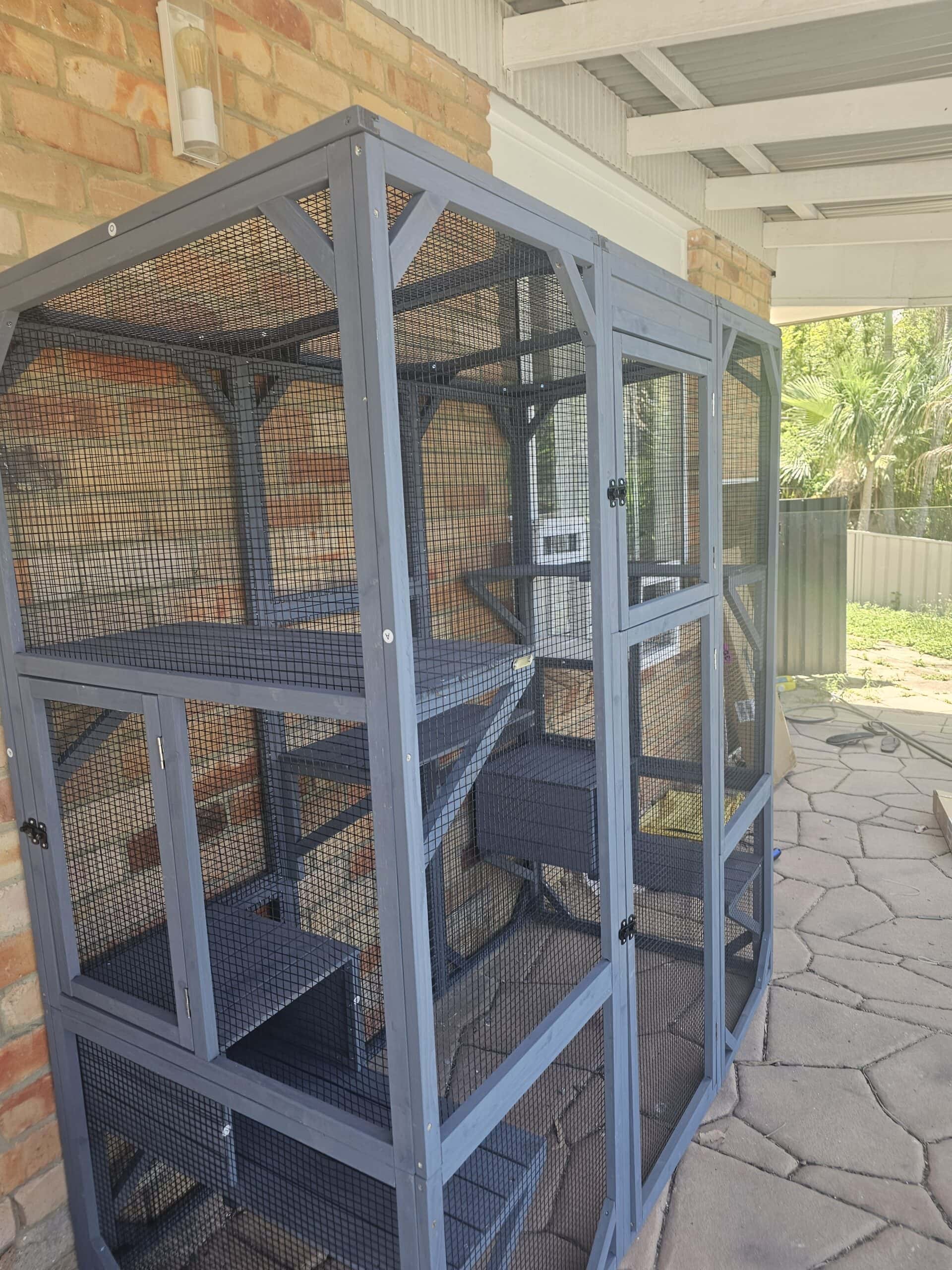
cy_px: 635
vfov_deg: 73.9
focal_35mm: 23
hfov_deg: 58.9
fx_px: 843
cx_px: 476
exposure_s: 1/100
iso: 25
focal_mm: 6.3
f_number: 1.7
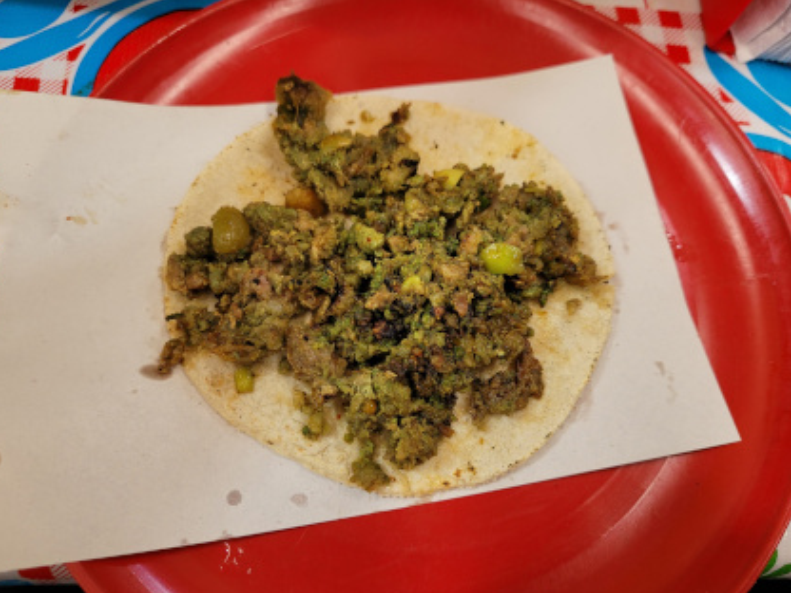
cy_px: 304
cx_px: 401
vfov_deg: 51.3
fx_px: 617
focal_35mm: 27
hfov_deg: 65.3
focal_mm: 5.4
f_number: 1.8
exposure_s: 1/120
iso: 200
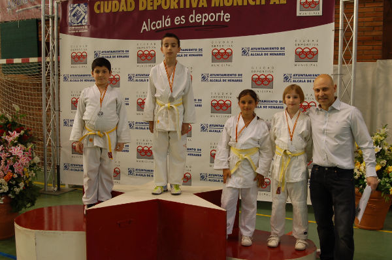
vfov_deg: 31.8
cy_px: 130
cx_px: 196
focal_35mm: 42
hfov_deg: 46.5
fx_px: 457
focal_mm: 28
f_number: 4
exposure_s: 1/60
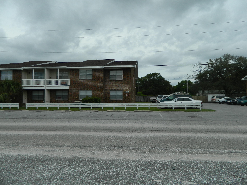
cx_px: 124
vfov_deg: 54.9
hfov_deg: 69.4
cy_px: 92
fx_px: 178
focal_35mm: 25
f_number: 8.7
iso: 80
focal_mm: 4.5
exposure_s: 1/200
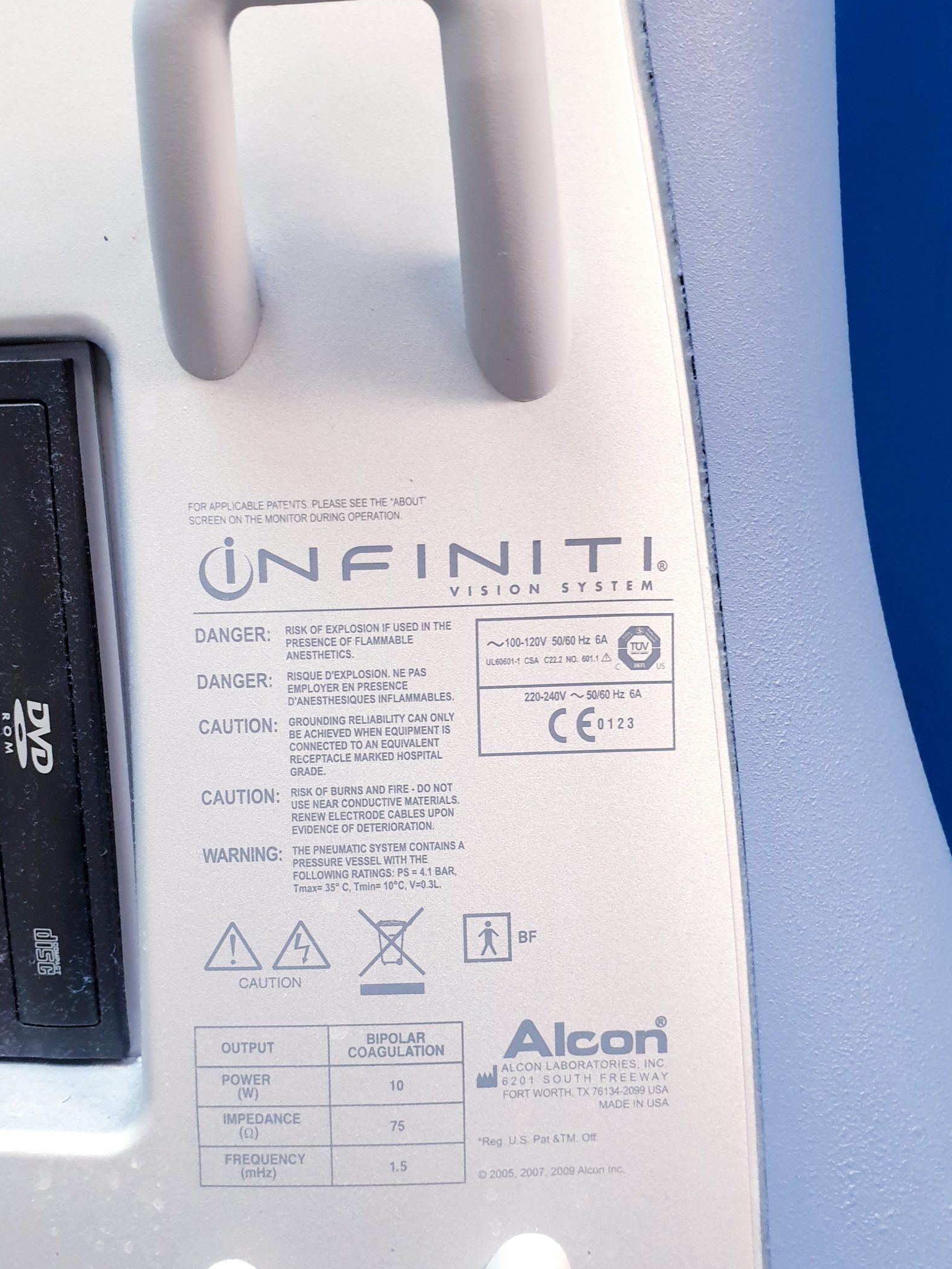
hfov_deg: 44.0
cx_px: 397
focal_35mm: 32
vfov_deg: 56.7
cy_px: 689
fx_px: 1173
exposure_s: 1/50
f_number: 2.4
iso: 320
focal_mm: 4.3
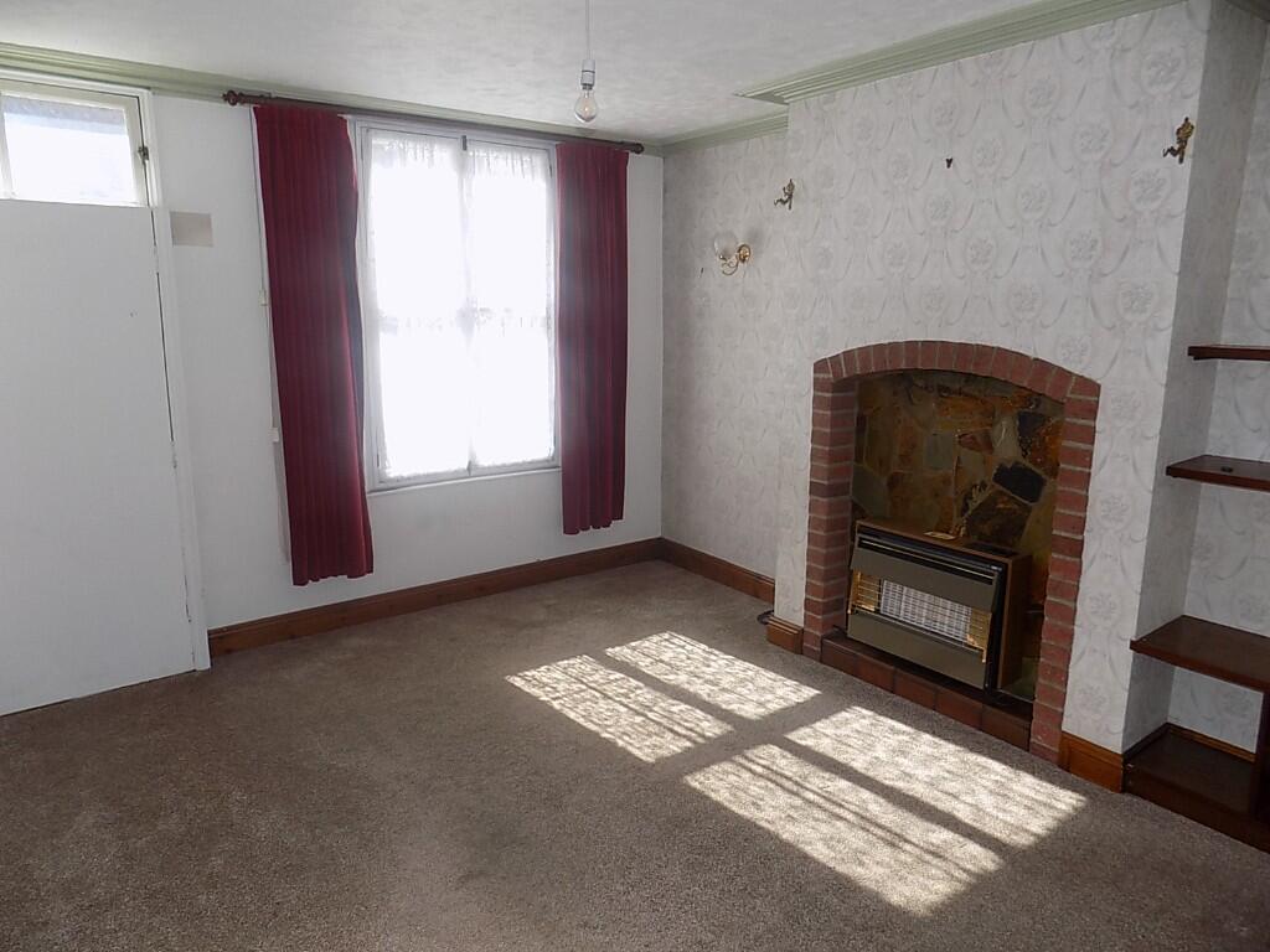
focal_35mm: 23
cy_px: 476
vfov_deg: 58.9
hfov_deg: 73.9
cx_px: 635
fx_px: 844
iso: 80
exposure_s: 1/125
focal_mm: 4
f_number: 3.1
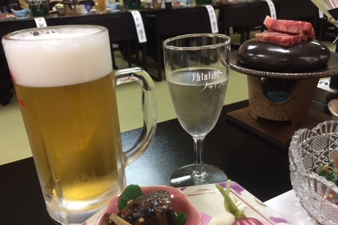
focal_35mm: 31
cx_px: 171
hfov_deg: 60.3
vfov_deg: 42.3
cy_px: 124
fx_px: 291
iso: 80
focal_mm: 4.15
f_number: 2.2
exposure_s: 1/30
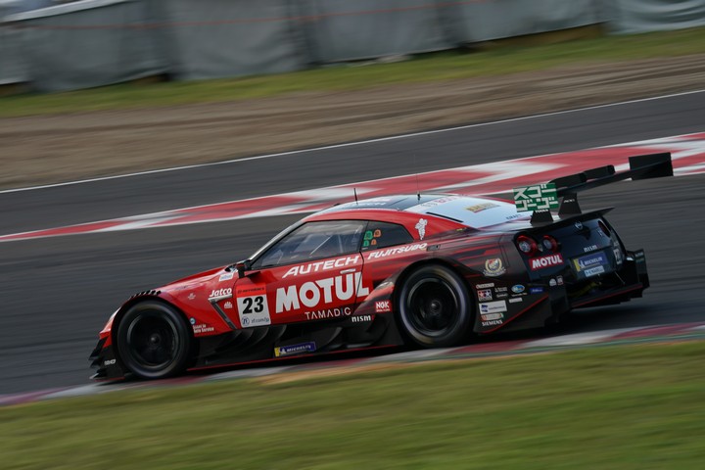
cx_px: 352
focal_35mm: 295
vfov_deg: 4.7
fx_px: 5777
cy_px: 235
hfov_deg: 7.0
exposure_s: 1/160
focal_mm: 295
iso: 200
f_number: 11
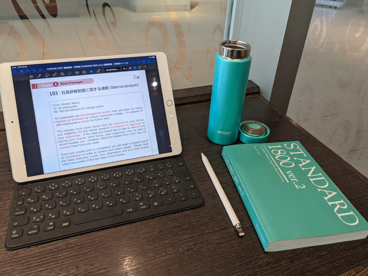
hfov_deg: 65.3
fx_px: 287
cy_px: 138
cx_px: 184
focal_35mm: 27
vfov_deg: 51.4
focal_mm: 4.38
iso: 56
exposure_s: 1/32.1
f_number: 1.73
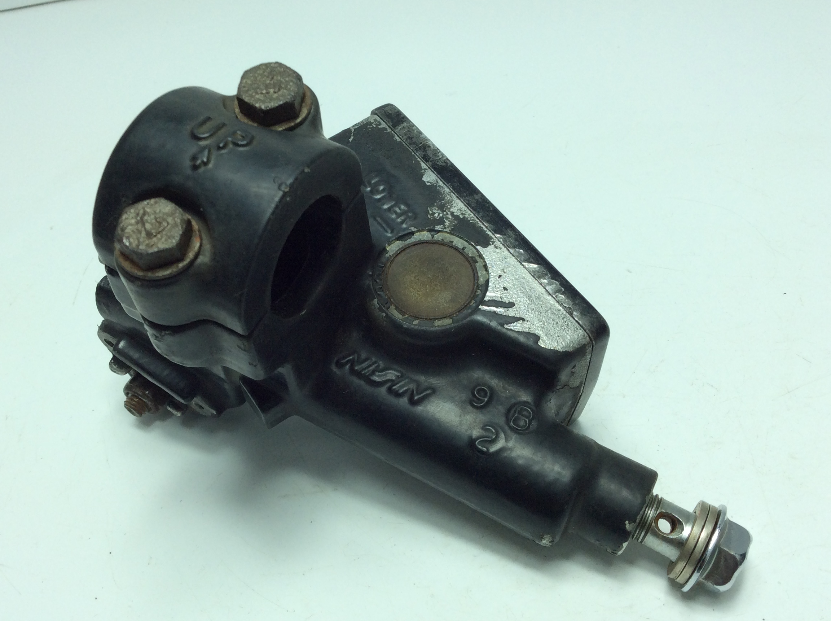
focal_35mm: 36
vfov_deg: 39.6
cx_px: 365
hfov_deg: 51.3
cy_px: 318
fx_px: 863
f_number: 2.4
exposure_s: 1/417
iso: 32
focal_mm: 3.3
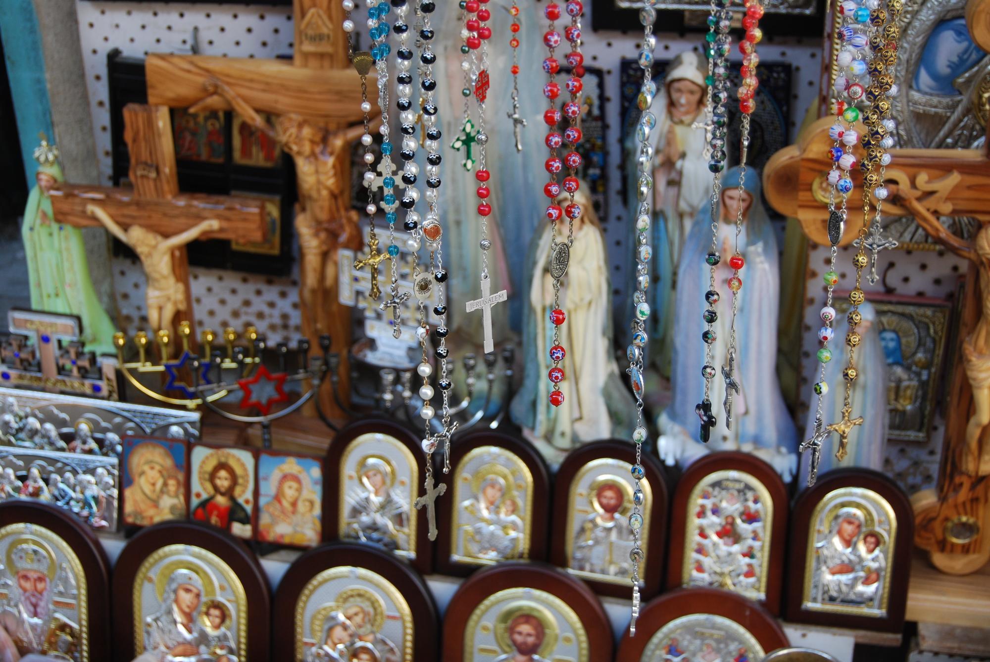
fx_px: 1569
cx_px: 495
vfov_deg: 23.8
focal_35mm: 57
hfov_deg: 35.0
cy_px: 331
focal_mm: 38
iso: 200
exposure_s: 1/80
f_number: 4.8
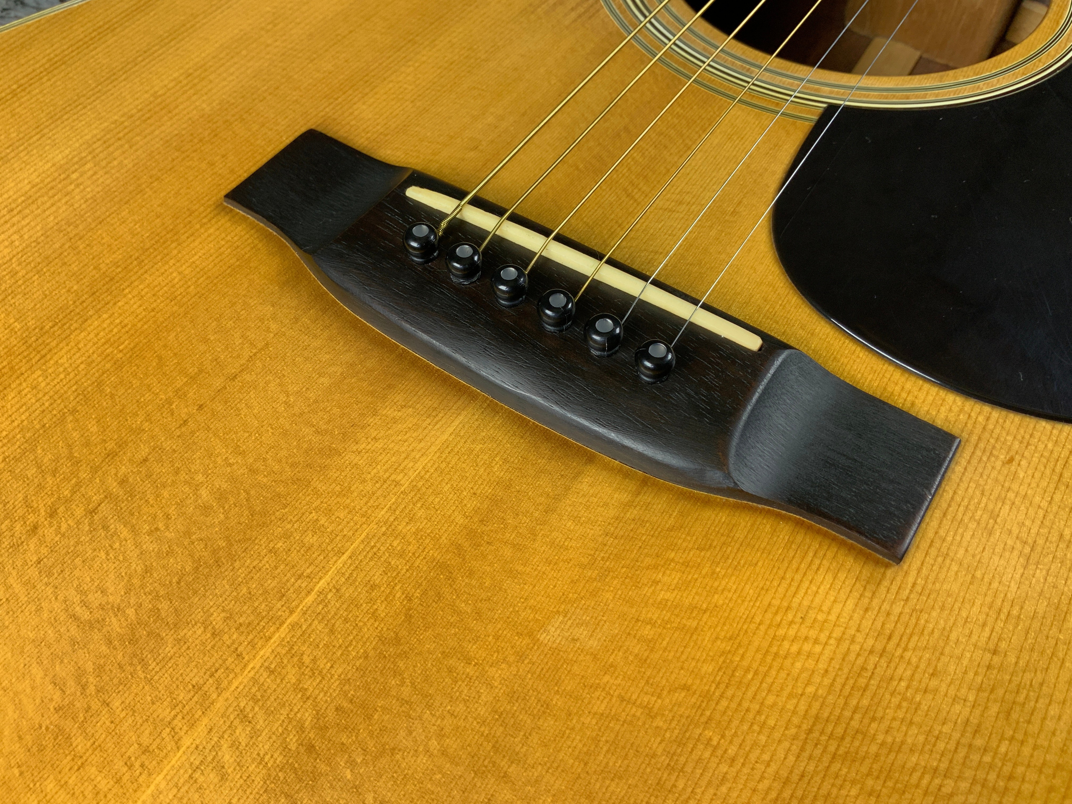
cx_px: 536
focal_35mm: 29
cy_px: 402
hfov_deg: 61.7
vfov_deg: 48.2
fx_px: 898
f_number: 1.8
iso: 80
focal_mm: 3
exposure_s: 1/50
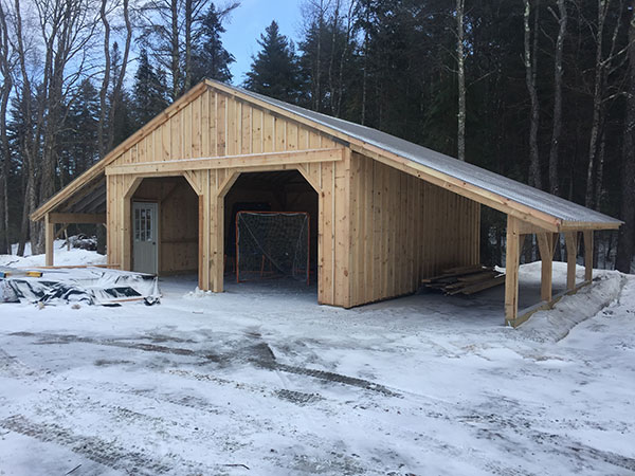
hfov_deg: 61.7
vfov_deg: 48.2
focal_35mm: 29
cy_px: 238
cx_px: 318
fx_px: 532
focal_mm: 4.15
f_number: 2.2
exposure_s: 1/670
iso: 32
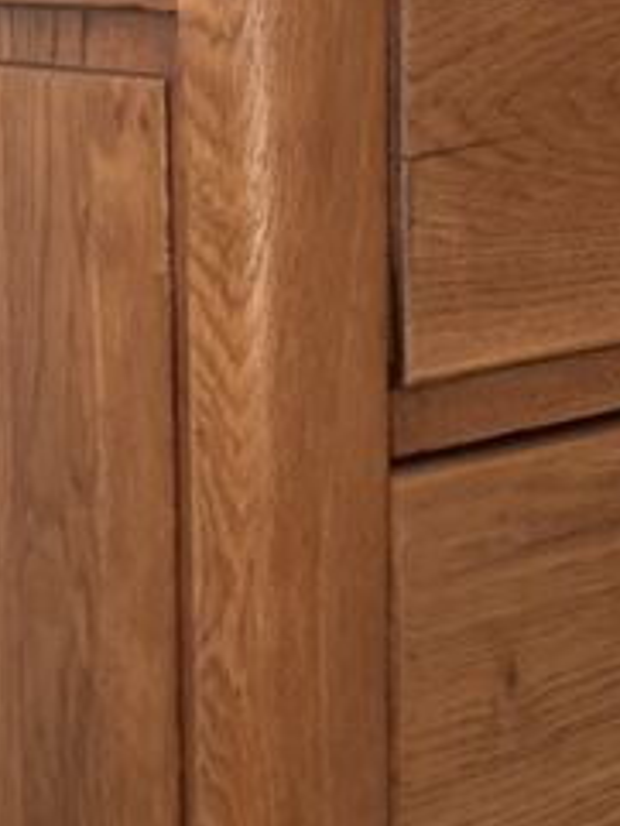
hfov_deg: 19.0
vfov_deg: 24.9
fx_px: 1837
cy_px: 175
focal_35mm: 77
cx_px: 466
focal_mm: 4.15
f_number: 2.2
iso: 100
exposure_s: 1/33
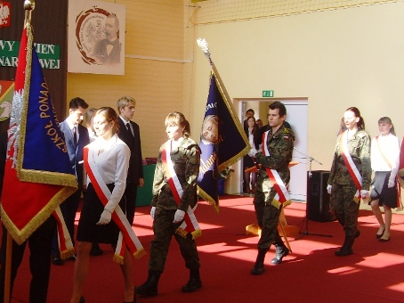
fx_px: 642
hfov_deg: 34.6
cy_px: 158
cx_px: 131
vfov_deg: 26.5
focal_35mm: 55
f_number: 3.5
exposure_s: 1/90
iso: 100
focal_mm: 6.6
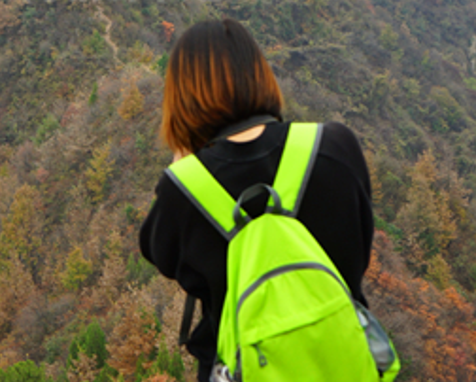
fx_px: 1748
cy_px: -53
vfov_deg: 12.2
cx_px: 113
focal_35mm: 124
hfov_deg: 15.4
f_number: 6.3
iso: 100
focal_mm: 37
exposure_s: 1/60
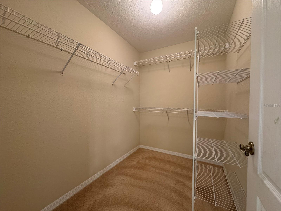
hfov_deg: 102.1
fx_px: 114
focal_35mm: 14
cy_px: 106
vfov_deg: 85.7
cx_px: 140
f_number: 2.2
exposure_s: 1/60
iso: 400
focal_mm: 2.22
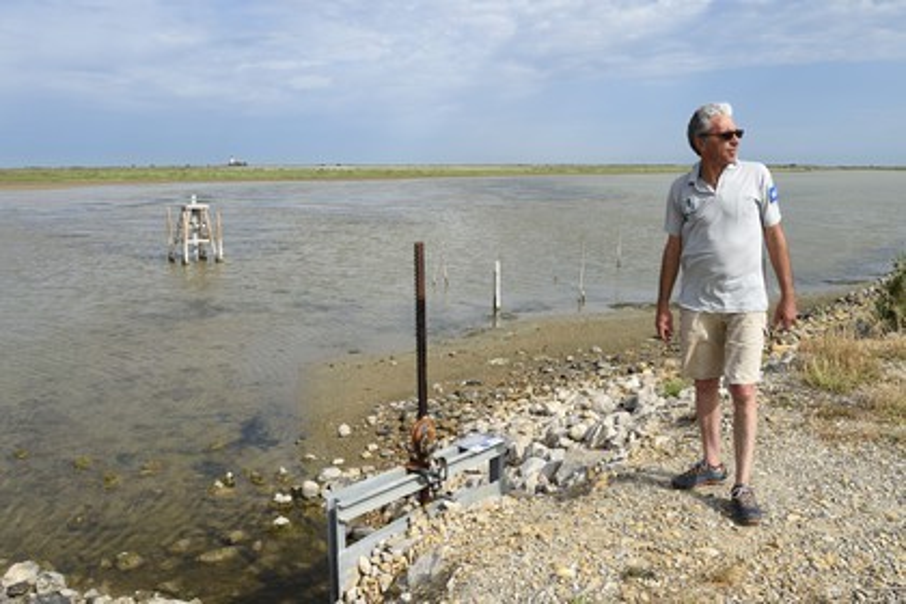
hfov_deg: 65.5
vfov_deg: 46.4
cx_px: 453
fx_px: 705
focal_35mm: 28
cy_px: 302
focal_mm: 28
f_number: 11
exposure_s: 1/320
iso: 200
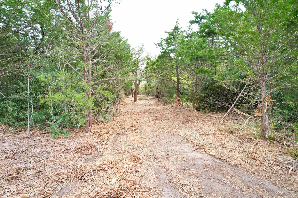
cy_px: 99
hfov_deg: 78.6
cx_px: 149
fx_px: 182
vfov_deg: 57.2
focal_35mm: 22
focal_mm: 8.38
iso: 200
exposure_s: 1/350
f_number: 2.8
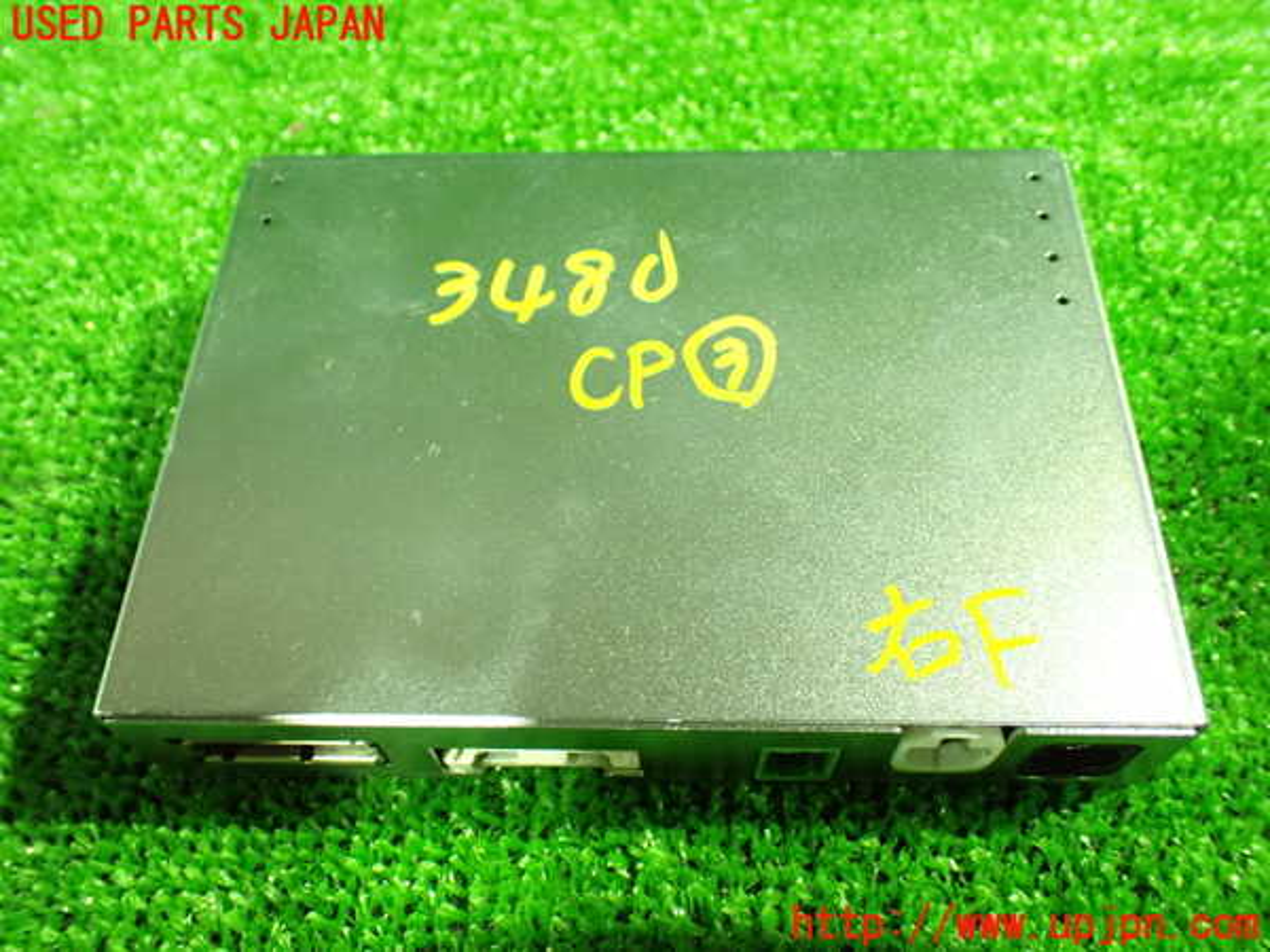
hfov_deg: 60.0
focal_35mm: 30
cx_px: 635
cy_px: 476
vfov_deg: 46.8
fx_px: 1101
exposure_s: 1/30
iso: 1250
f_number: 2.3
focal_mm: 5.4
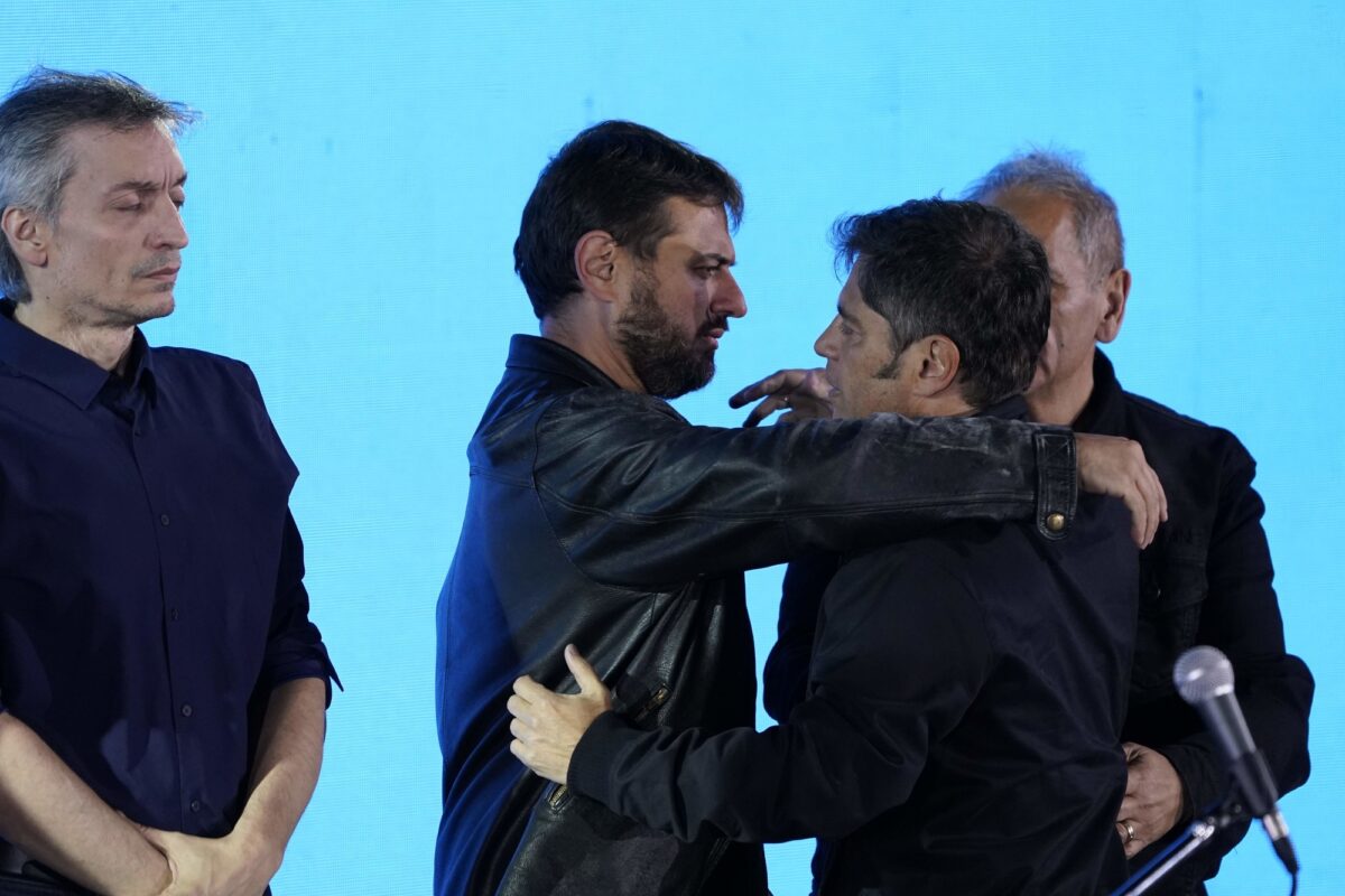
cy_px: 448
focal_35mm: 448
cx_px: 672
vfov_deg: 3.1
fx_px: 16736
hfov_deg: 4.6
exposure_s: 1/640
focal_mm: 448
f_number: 6.3
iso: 3200
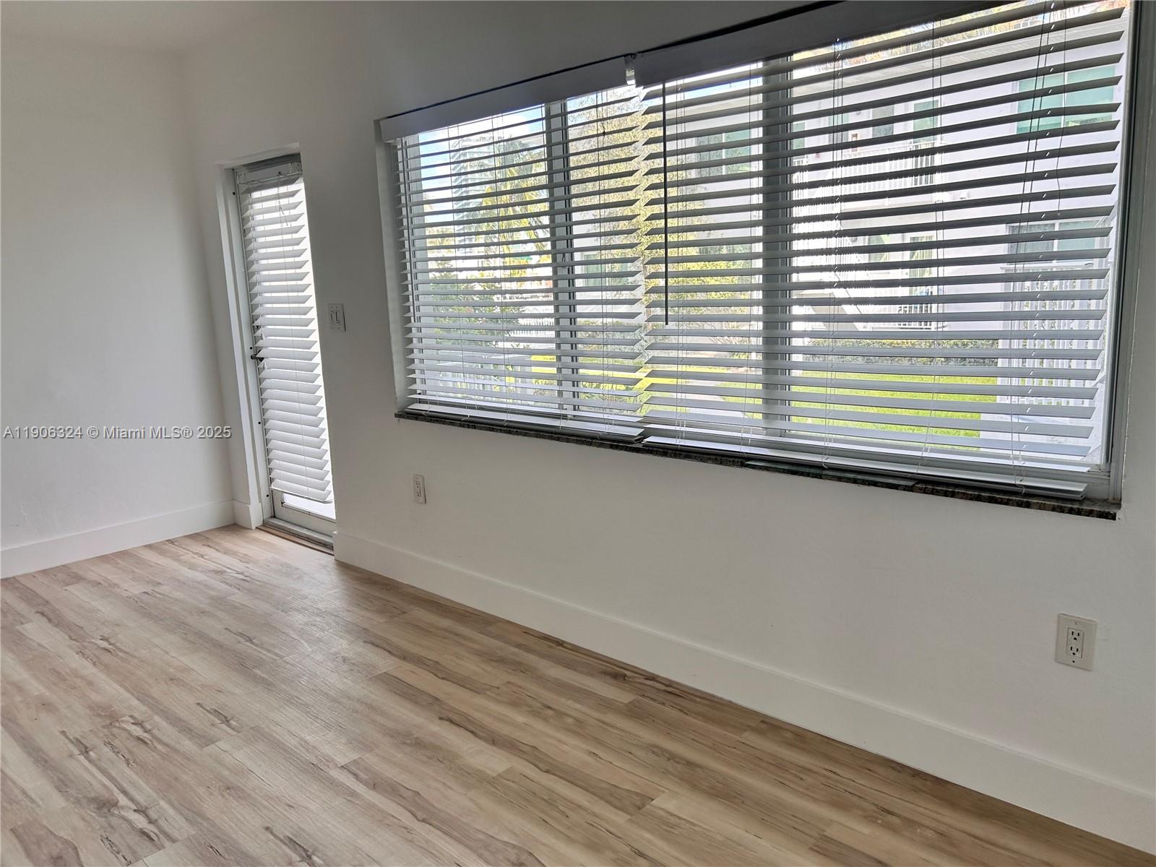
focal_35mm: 26
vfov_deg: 53.1
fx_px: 868
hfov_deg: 67.3
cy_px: 434
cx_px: 578
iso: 40
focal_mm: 5.7
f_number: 1.5
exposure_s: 1/183
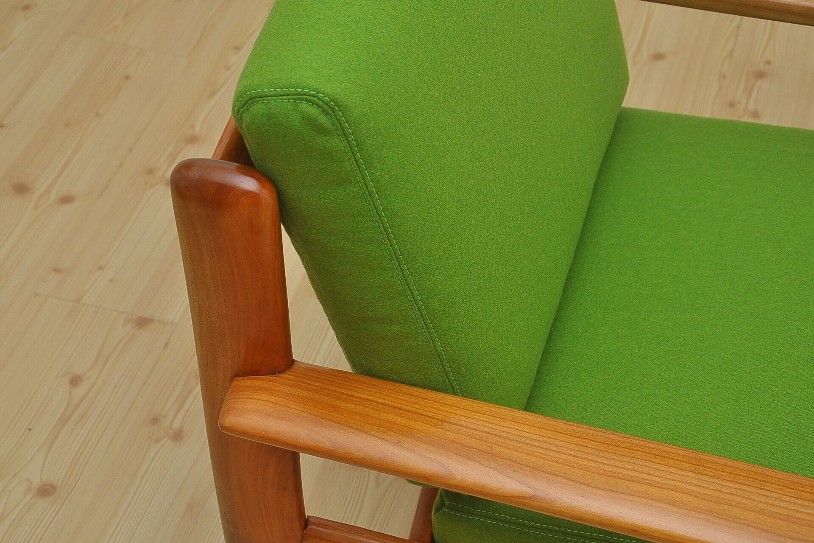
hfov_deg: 33.4
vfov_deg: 22.6
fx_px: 1357
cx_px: 407
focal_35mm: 60
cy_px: 272
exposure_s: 1/60
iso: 400
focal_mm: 40
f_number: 7.1
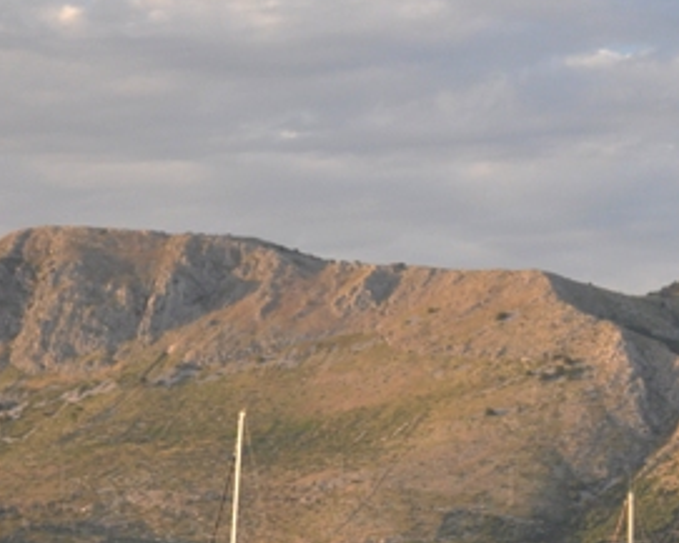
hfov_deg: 9.5
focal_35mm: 199
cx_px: 877
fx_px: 4000
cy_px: 384
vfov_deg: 7.8
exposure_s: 1/125
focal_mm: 48
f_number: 5.6
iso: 400
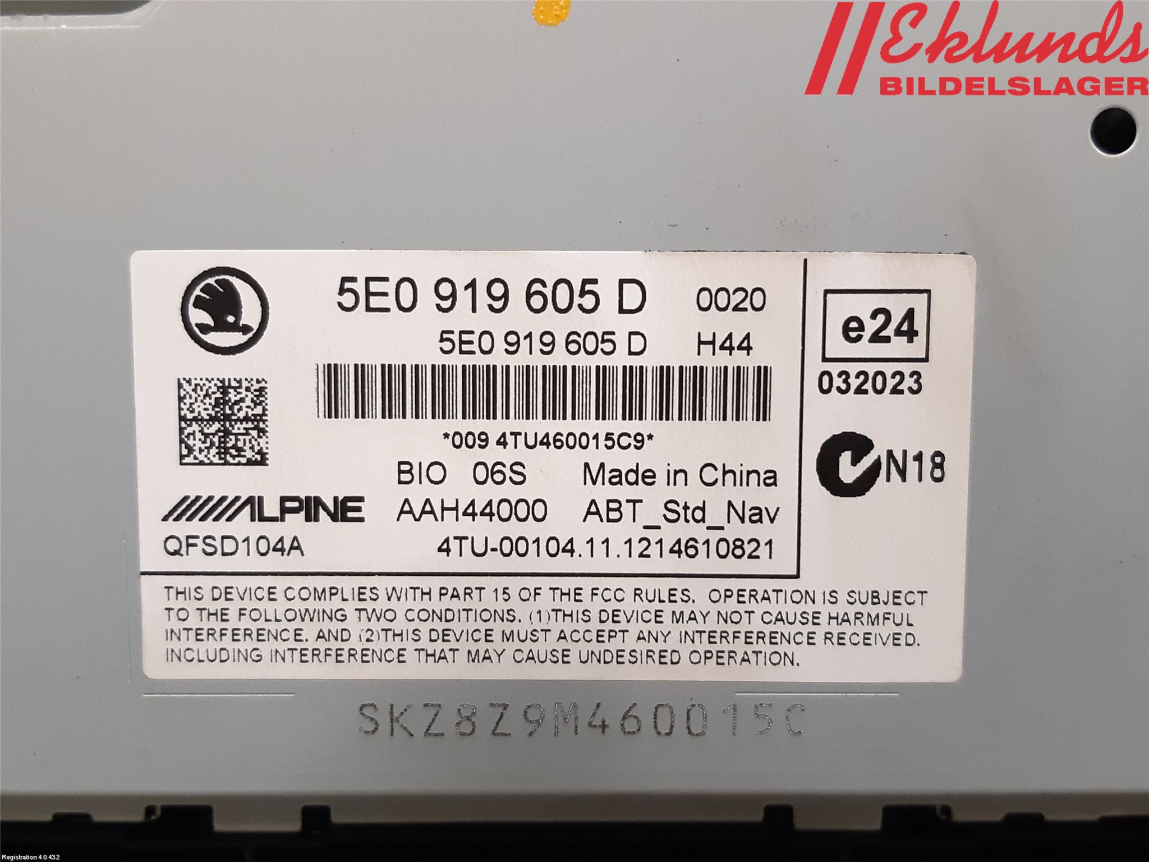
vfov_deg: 53.1
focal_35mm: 26
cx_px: 574
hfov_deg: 67.3
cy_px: 431
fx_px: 863
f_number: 1.7
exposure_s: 1/50
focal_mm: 3.93
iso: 200
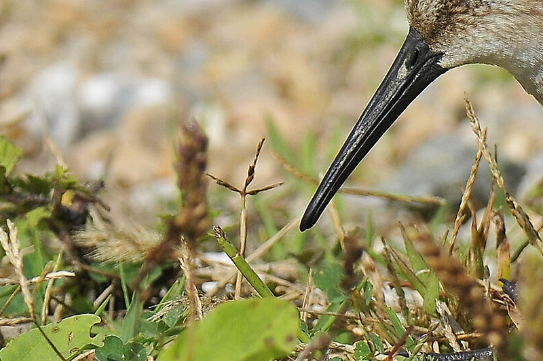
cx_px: 681
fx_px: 18978
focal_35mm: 1260
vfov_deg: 1.1
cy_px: 87
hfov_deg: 1.6
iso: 200
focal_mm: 280
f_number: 7.1
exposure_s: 1/1000
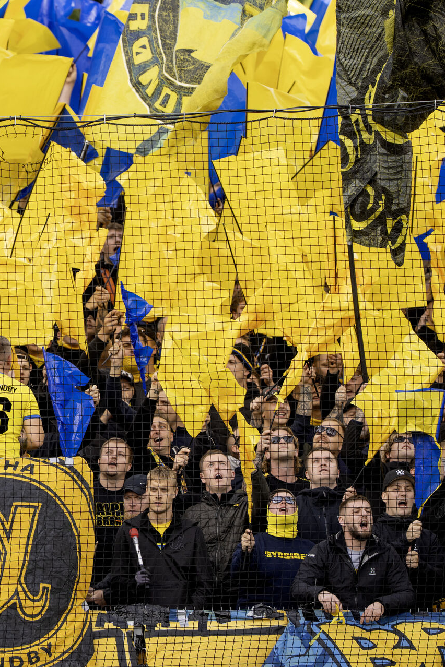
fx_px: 11143
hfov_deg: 2.3
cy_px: 334
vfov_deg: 3.4
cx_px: -43
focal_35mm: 601
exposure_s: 1/640
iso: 500
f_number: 4
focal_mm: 400
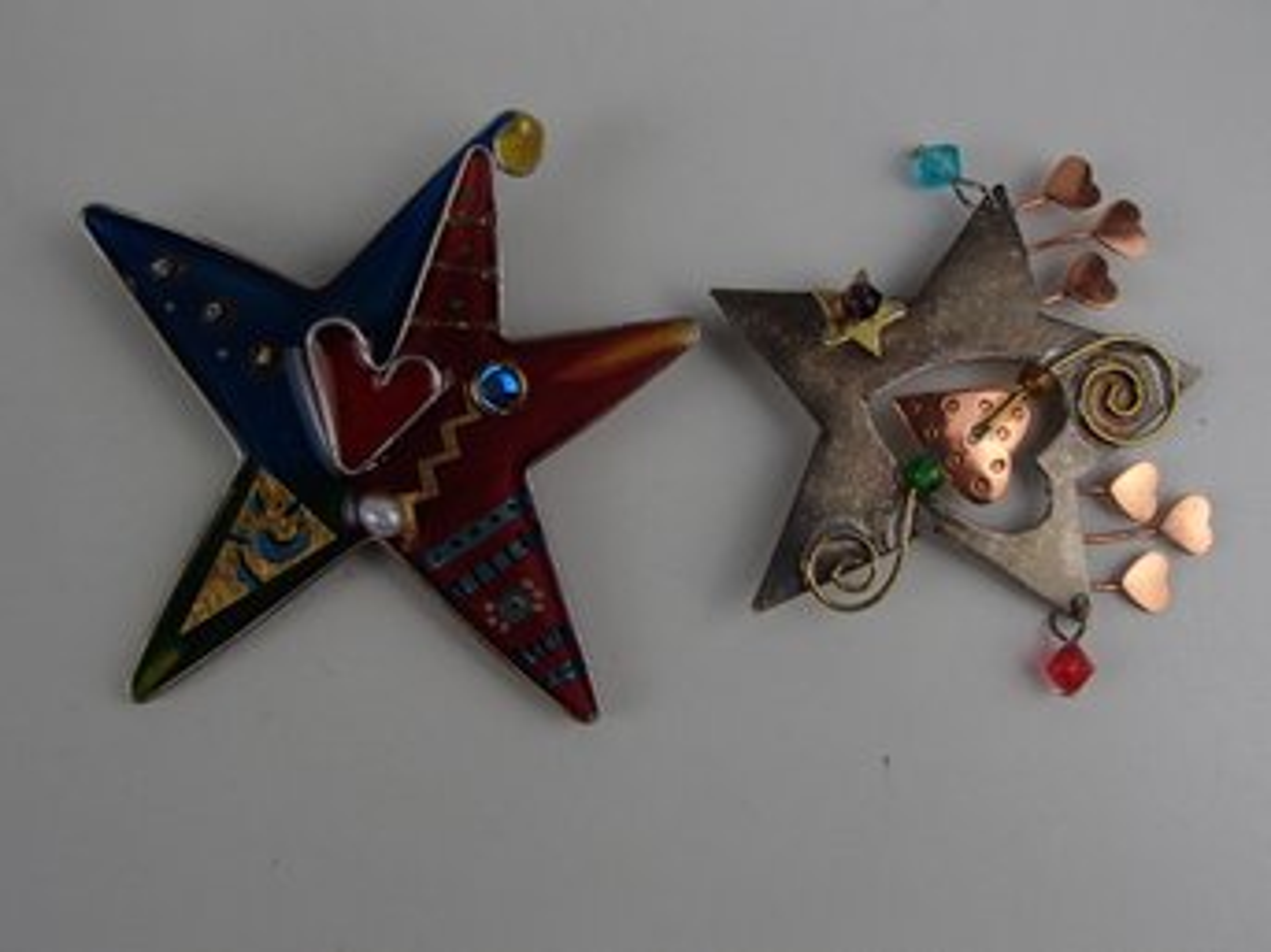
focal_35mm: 37
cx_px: 636
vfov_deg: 38.6
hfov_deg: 50.2
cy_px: 476
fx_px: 1358
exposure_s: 1/160
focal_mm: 6.64
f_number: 4.7
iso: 160
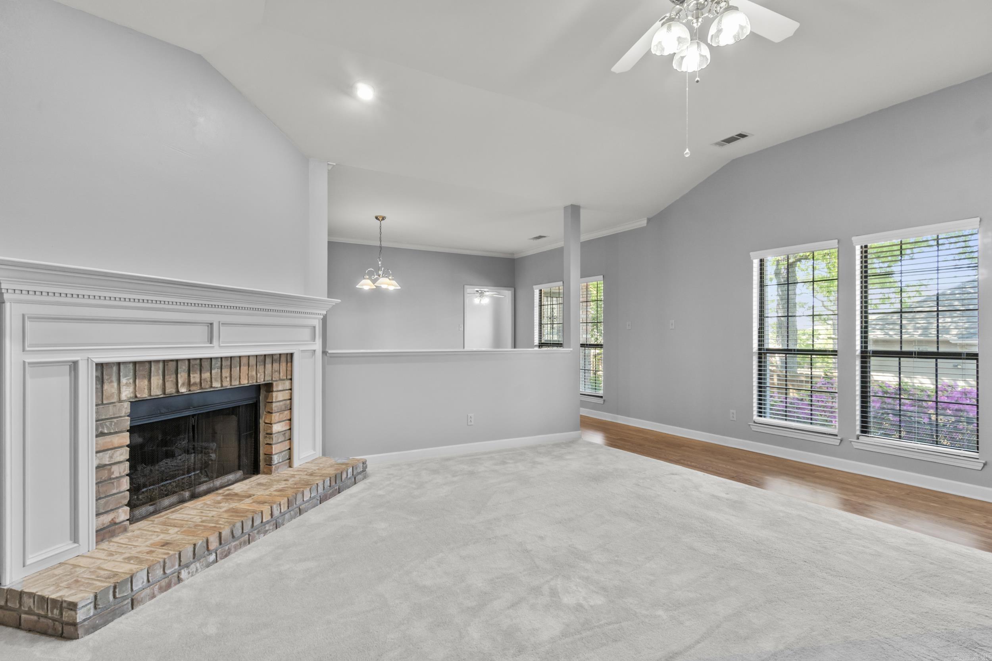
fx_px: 455
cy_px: 330
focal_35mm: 16
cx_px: 496
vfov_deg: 72.1
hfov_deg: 95.0
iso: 250
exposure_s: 1/1.67
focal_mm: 11
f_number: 9
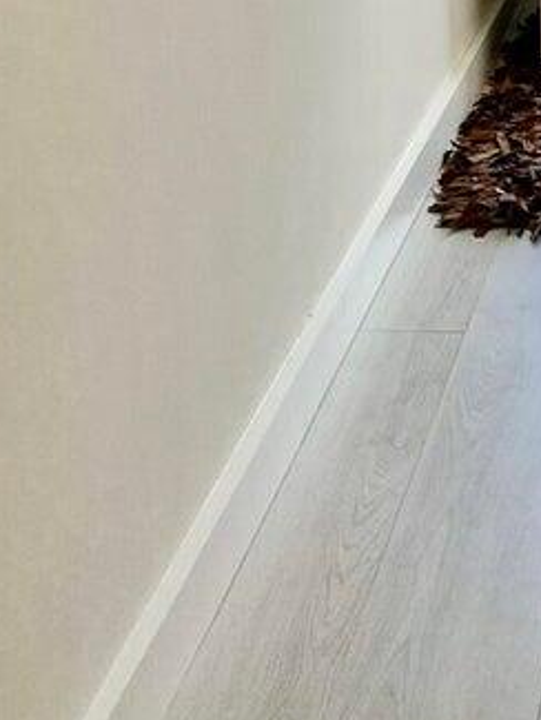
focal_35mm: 82
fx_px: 1708
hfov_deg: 17.0
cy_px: -179
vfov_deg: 21.8
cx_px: 692
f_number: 1.8
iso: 25
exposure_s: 1/224
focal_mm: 4.25
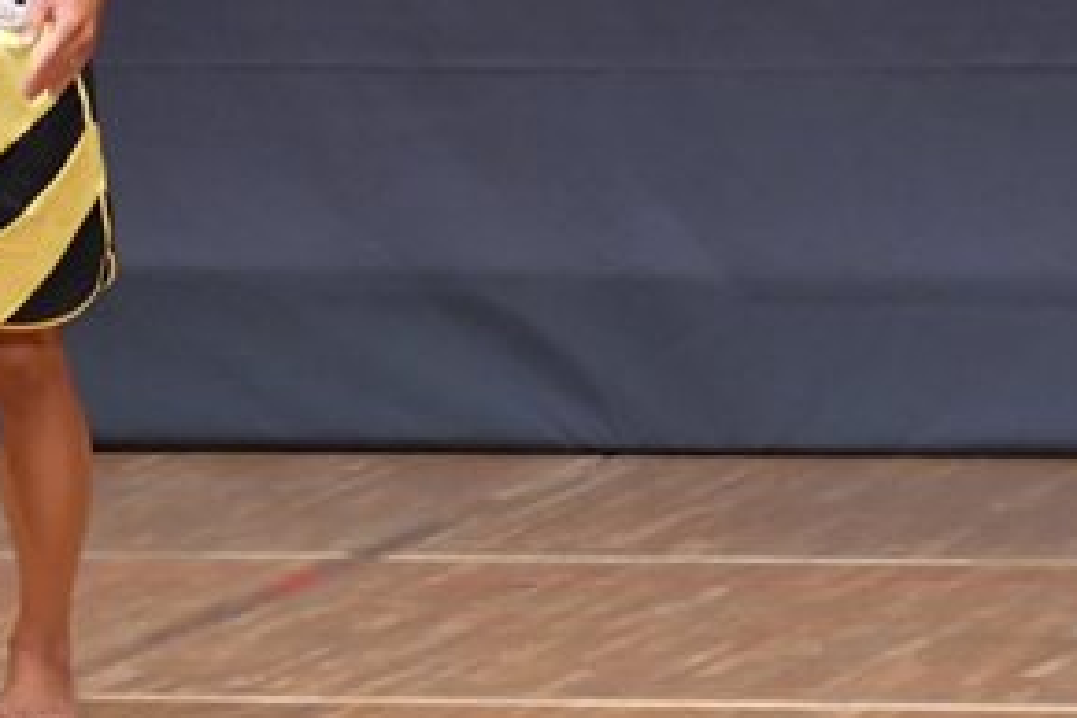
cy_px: -22
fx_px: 22735
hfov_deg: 2.7
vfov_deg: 1.8
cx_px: -279
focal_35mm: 760
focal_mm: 190
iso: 6400
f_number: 5.6
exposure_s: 1/400
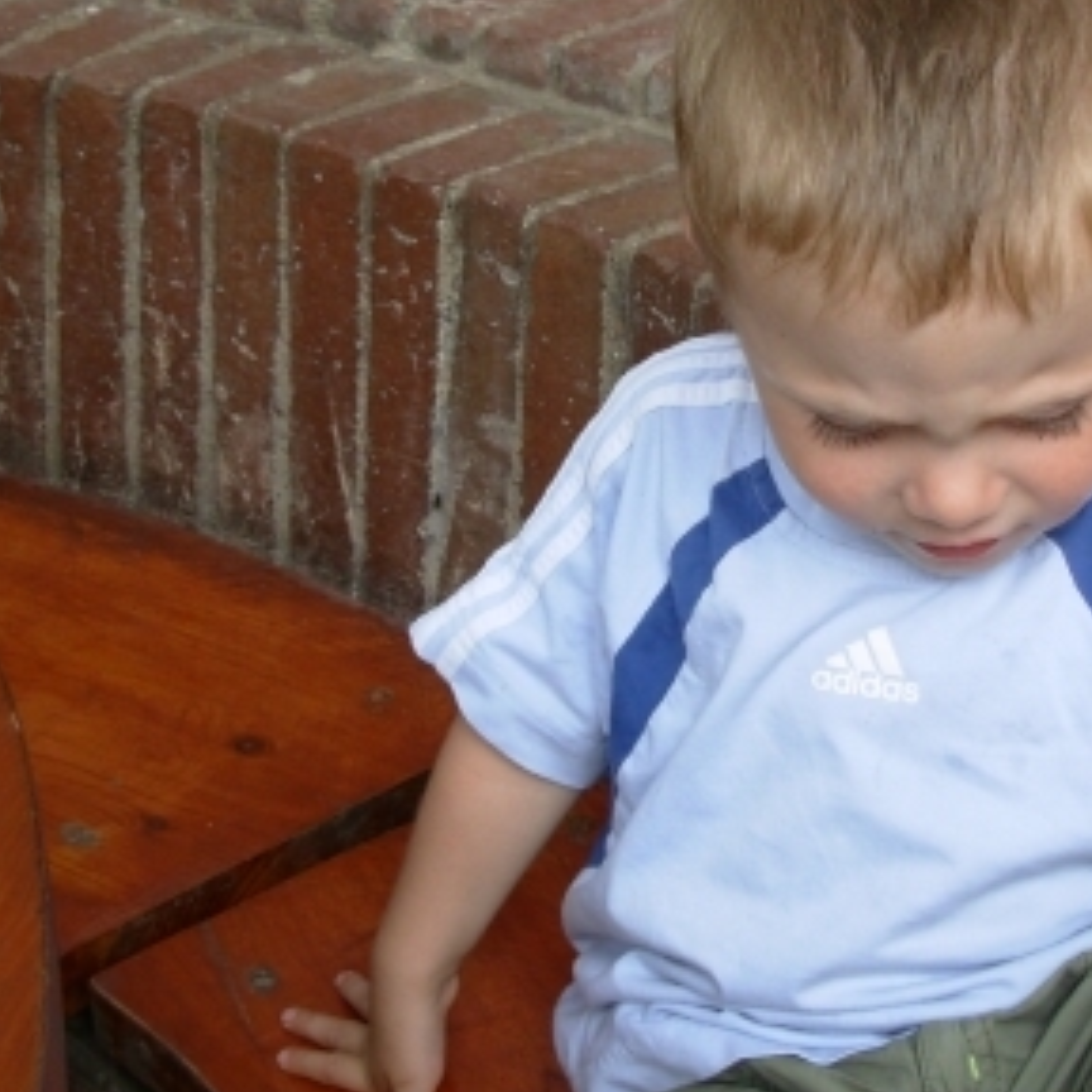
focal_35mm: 70
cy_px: 410
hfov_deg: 24.5
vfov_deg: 24.6
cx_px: 720
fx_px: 2498
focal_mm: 6.3
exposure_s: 1/78.3
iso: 50
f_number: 2.9
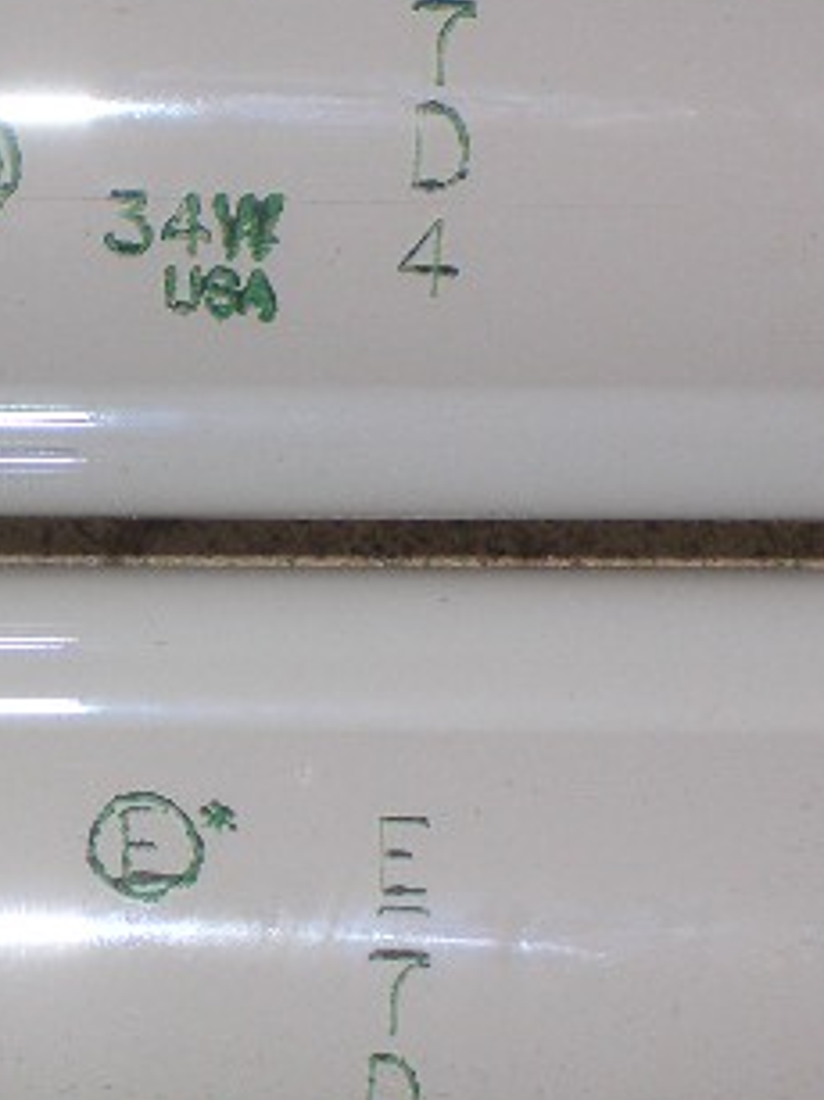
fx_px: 6956
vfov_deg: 9.0
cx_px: -204
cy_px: 520
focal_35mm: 219
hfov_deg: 6.7
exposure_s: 1/60
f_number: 4.8
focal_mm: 17.4
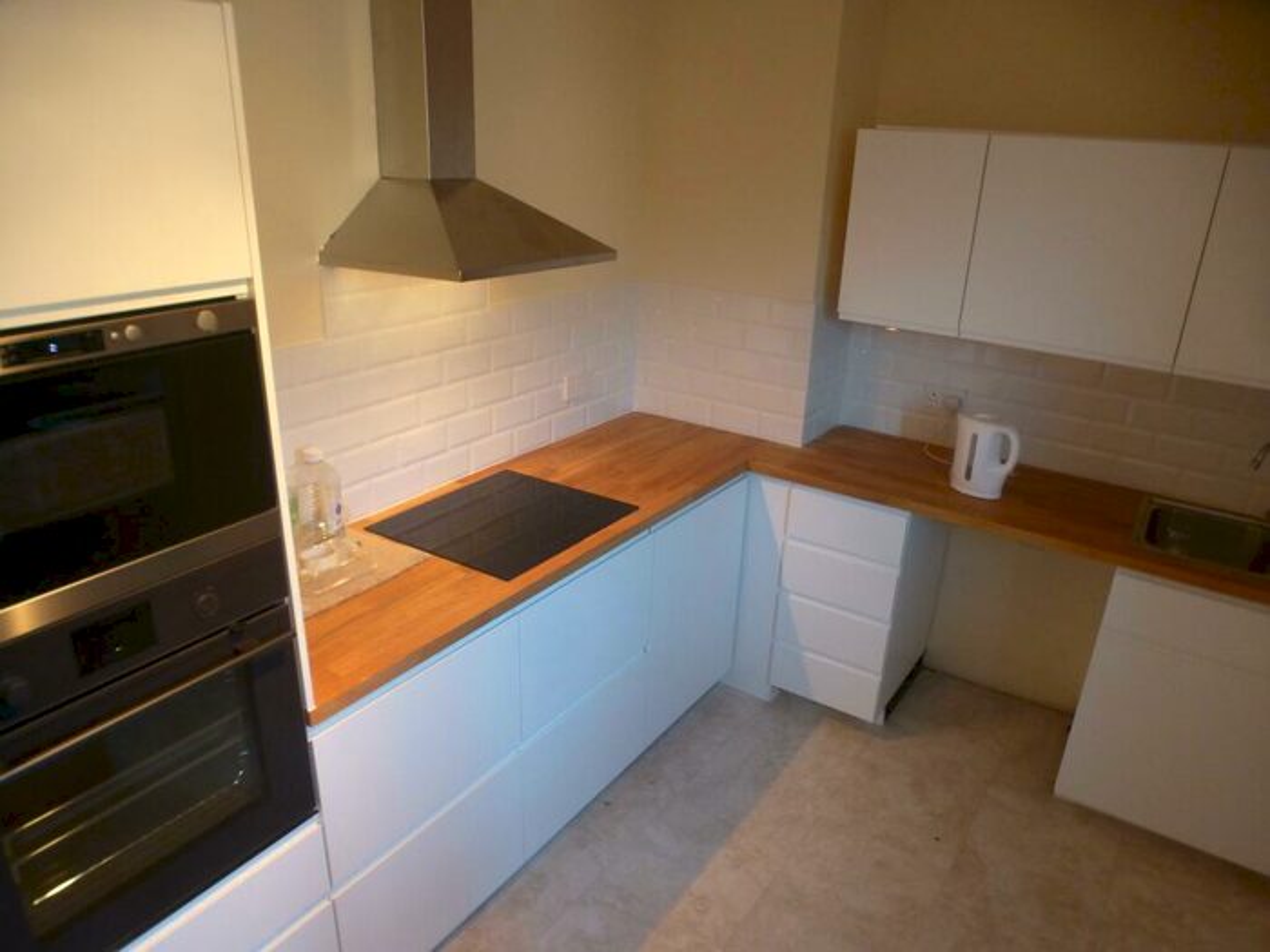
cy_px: 476
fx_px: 881
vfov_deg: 56.8
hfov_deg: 71.6
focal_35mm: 24
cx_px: 635
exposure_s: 1/20
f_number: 3.3
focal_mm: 4.3
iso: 400
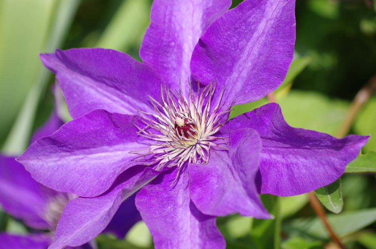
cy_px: 124
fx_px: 3286
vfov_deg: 4.4
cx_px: 188
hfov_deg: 6.5
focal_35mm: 315
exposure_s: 1/250
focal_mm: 210
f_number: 5.6
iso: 100
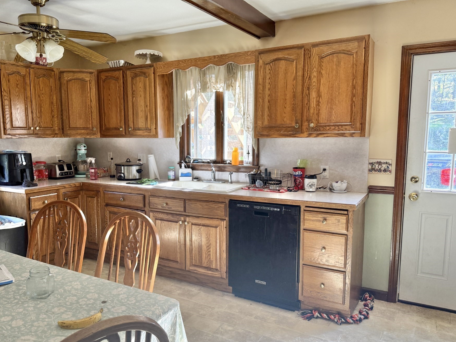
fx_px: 369
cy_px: 179
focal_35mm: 28
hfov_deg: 63.2
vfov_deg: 49.7
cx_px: 196
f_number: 1.78
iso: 100
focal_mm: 6.76
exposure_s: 1/121
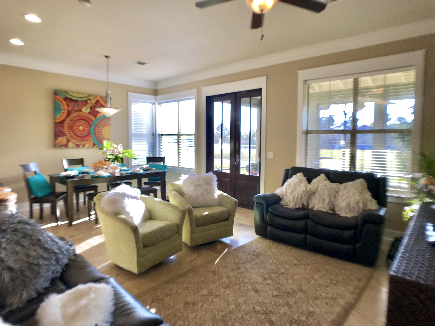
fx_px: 352
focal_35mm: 28
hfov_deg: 63.4
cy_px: 163
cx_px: 218
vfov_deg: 49.7
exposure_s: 1/126
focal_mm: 3.99
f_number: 1.8
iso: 20
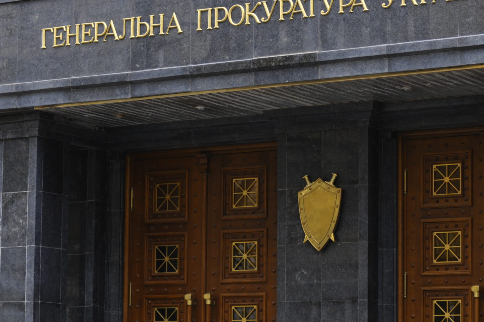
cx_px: 277
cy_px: 183
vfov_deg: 10.2
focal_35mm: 134
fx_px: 1801
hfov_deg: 15.3
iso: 400
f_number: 4
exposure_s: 1/200
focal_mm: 80
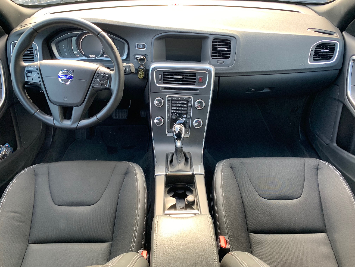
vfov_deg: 53.1
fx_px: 267
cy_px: 134
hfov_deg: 67.3
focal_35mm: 26
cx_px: 178
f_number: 1.8
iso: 100
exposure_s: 1/60
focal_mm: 4.25
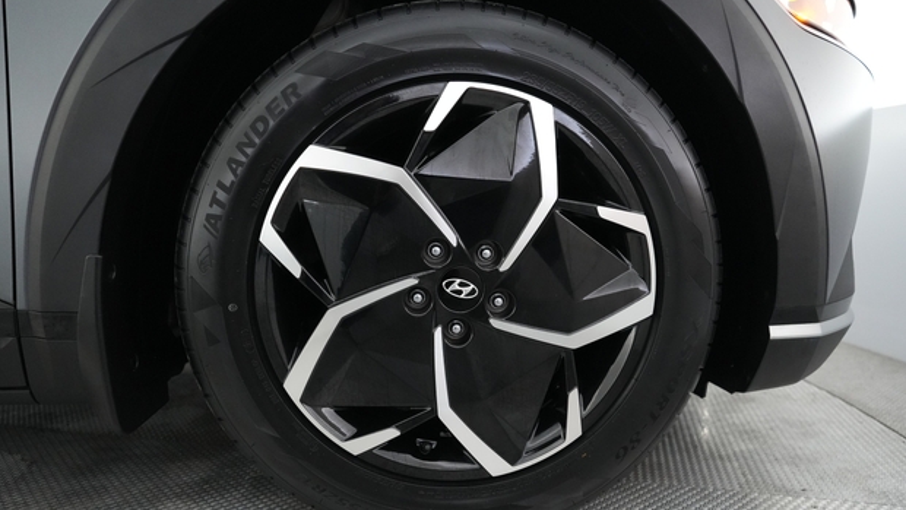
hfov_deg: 69.8
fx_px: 649
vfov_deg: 42.8
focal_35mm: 27
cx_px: 462
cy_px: 292
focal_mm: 25
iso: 5000
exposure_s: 1/160
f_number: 2.8
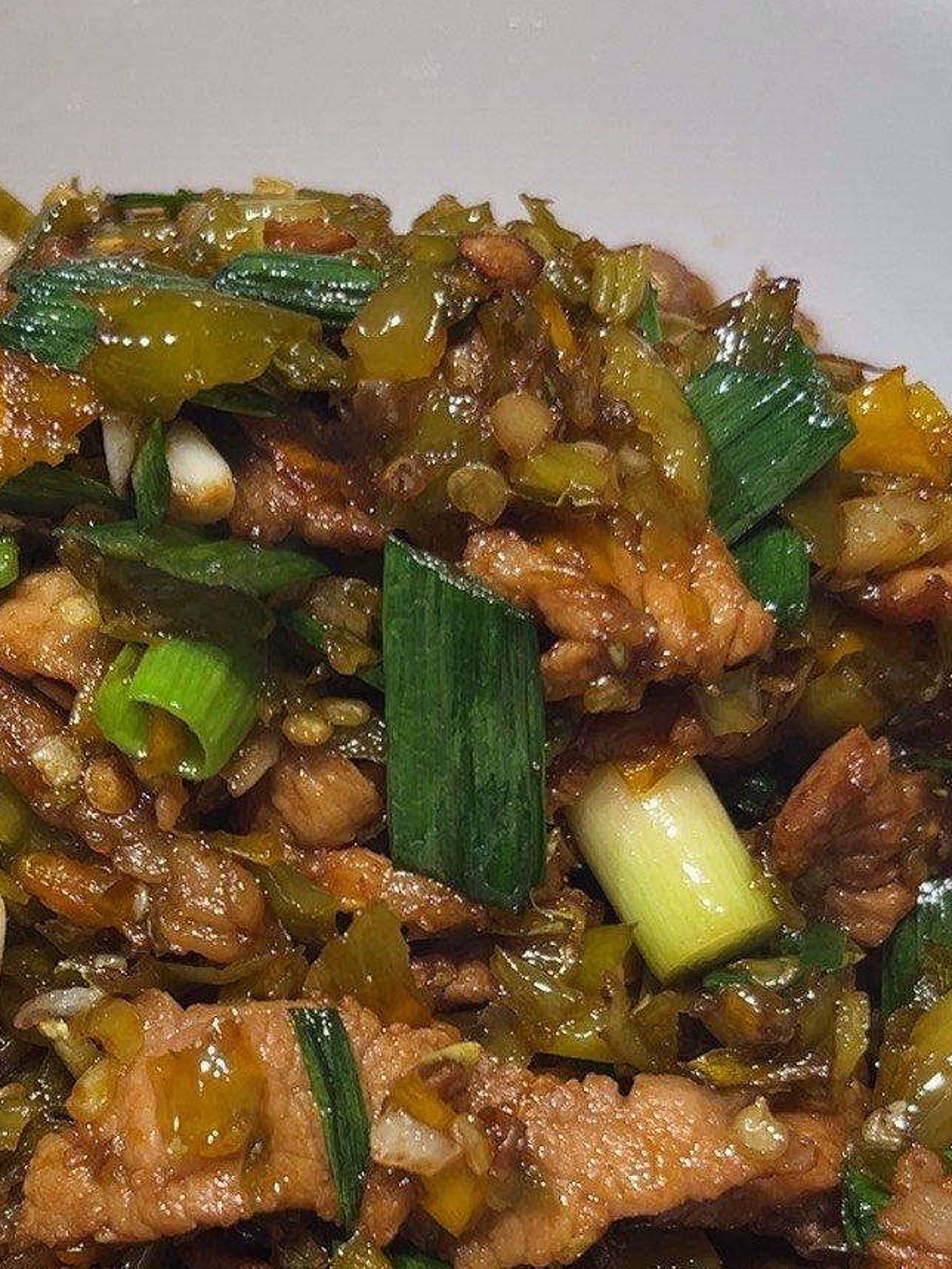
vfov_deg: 36.8
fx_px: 1906
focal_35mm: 52
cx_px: 343
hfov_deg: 27.9
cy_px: 676
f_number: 1.6
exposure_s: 1/50
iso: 32
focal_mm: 5.1
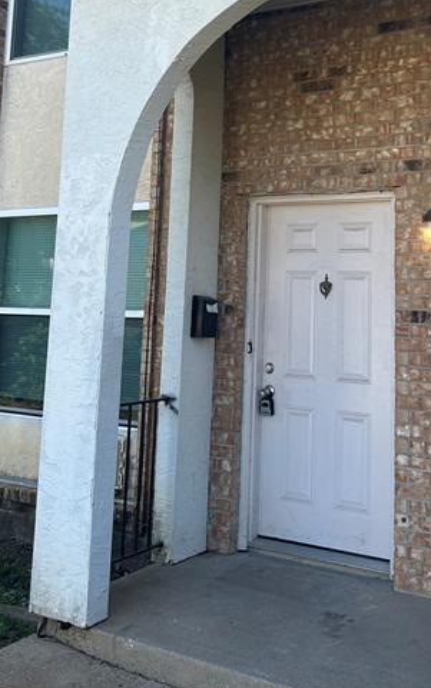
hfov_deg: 29.1
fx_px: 826
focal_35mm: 44
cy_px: 179
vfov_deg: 43.9
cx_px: 275
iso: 50
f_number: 1.5
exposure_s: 1/982
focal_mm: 5.7
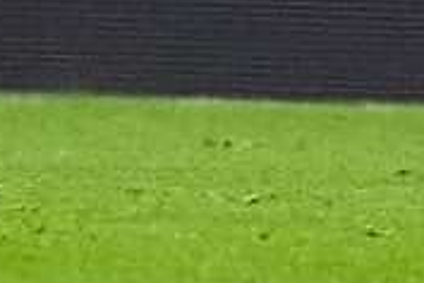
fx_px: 42868
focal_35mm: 3640
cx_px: -611
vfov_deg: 0.4
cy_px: -450
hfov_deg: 0.6
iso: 5000
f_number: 4.5
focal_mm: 420
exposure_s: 1/1250
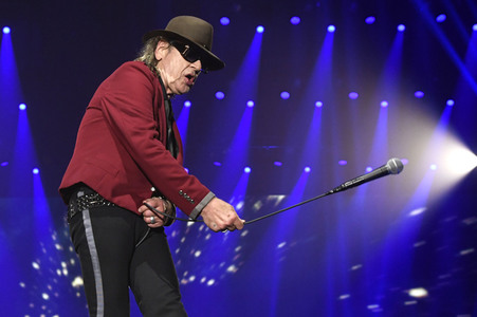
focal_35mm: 36
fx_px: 477
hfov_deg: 53.2
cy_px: 158
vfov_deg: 36.8
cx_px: 238
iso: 1250
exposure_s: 1/500
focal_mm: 24
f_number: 3.5
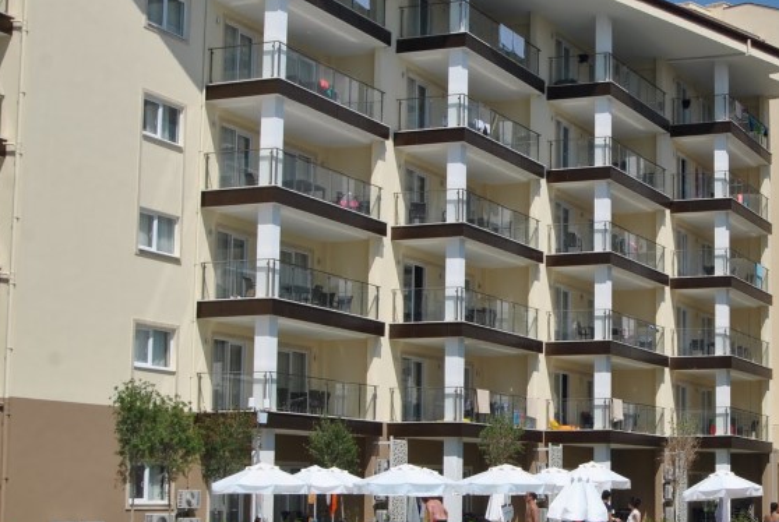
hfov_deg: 26.7
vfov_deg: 18.5
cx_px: 639
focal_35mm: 74
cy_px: 335
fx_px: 1604
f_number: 9
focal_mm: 24
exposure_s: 1/320
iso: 100
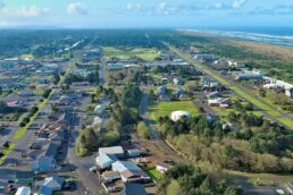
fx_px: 366
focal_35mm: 45
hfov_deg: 43.6
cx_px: 153
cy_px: 130
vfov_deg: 29.7
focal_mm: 10.57
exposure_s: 1/773
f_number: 2.8
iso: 100
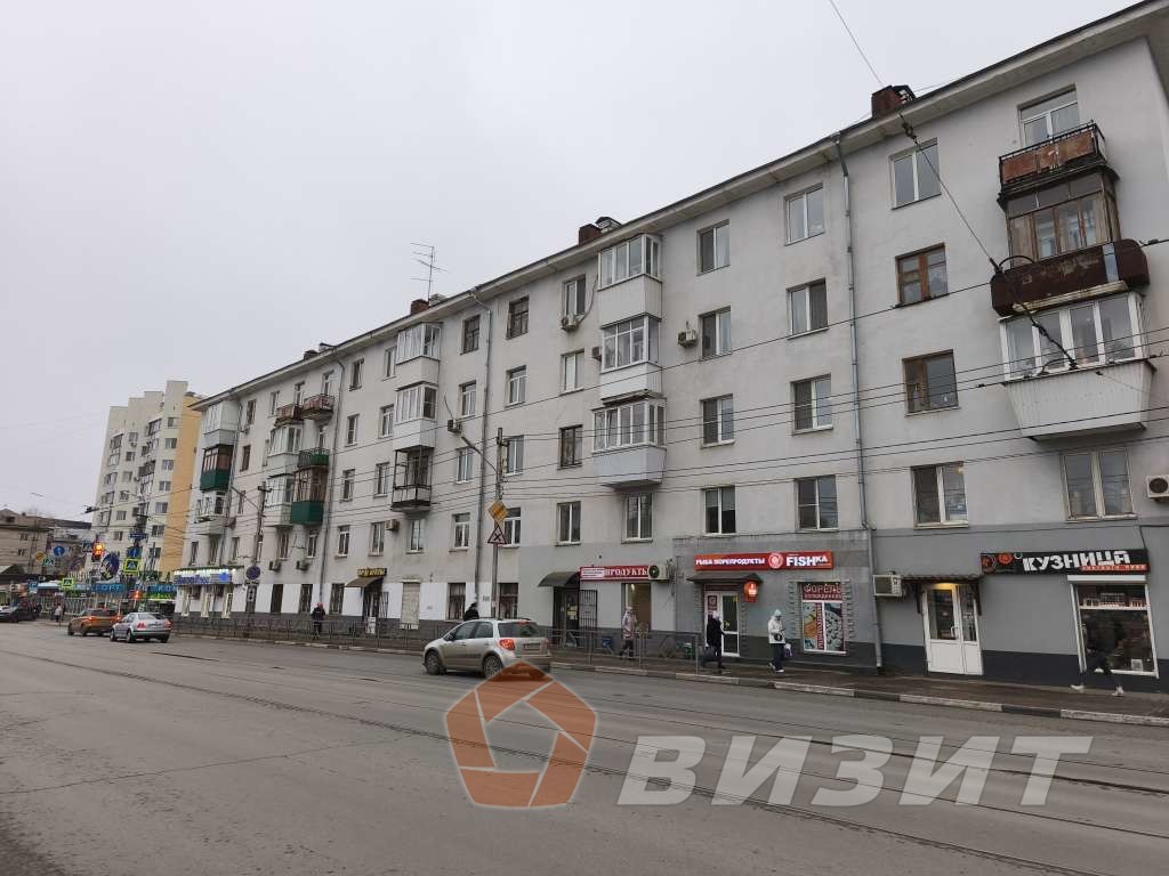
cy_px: 438
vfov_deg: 58.9
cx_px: 584
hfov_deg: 73.9
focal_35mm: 23
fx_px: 777
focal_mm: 5.35
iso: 80
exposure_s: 1/331
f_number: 1.7
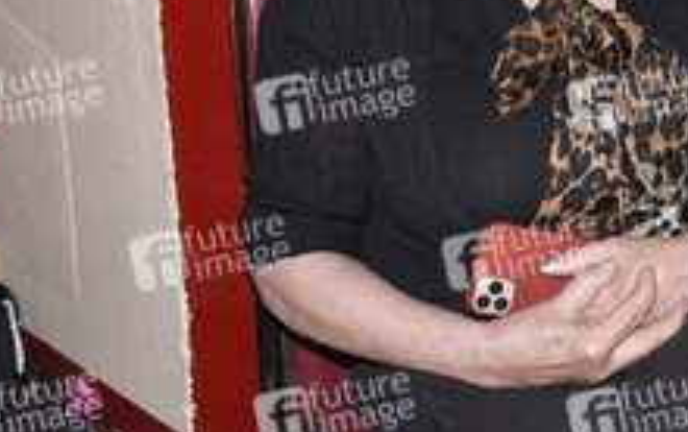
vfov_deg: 17.6
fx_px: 1370
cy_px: 19
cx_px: 564
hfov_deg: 27.5
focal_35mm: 73
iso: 2000
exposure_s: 1/160
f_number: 6.3
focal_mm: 35
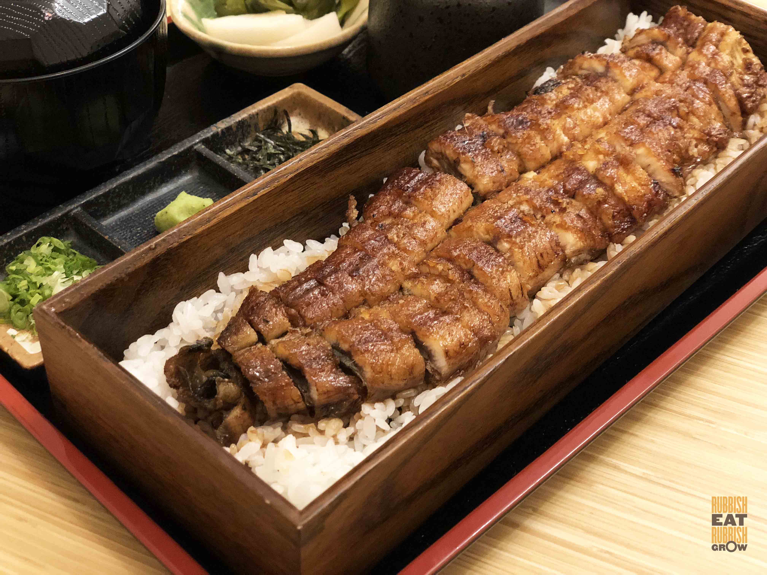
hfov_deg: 36.8
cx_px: 384
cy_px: 288
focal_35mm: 52
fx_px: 1152
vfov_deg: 28.0
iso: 160
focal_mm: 6
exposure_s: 1/9
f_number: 2.4
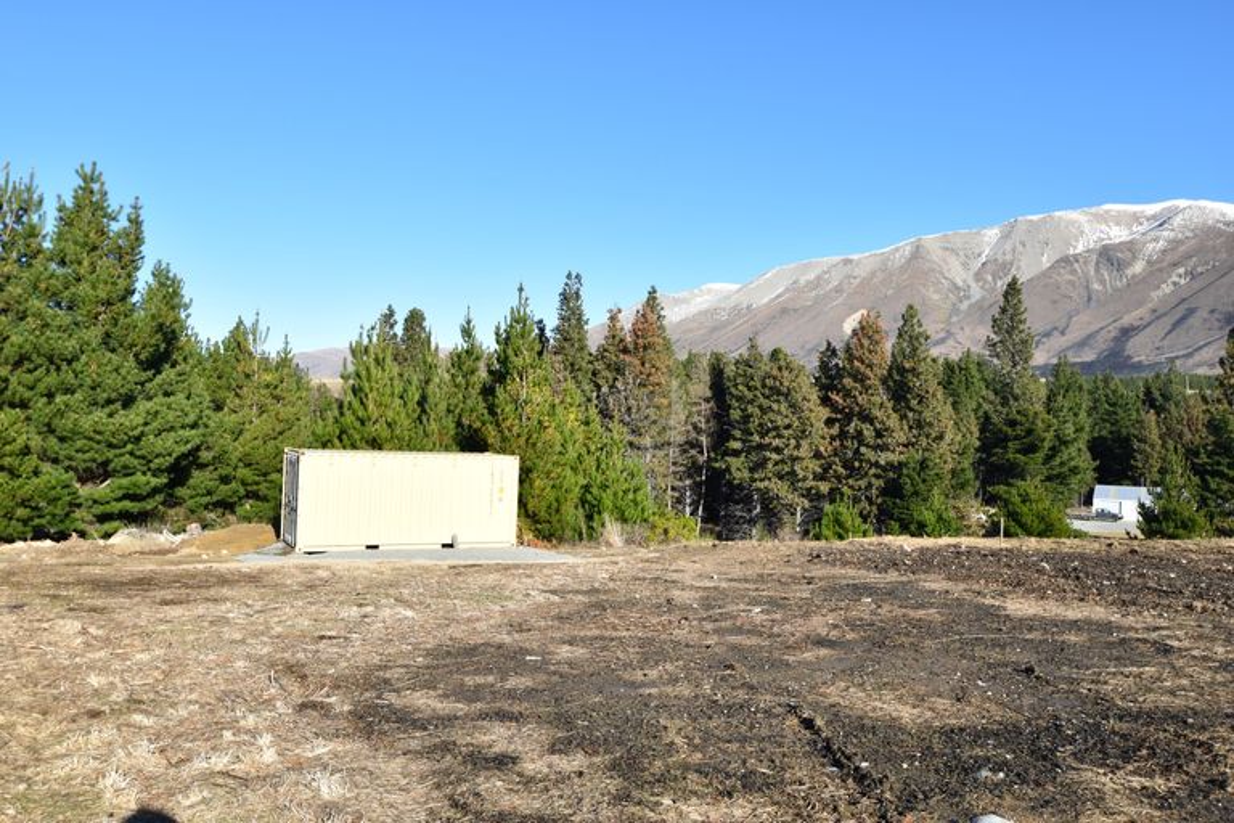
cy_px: 412
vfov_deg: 45.7
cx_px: 617
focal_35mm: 28
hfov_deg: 64.6
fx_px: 977
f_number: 10
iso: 200
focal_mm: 19
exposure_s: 1/400
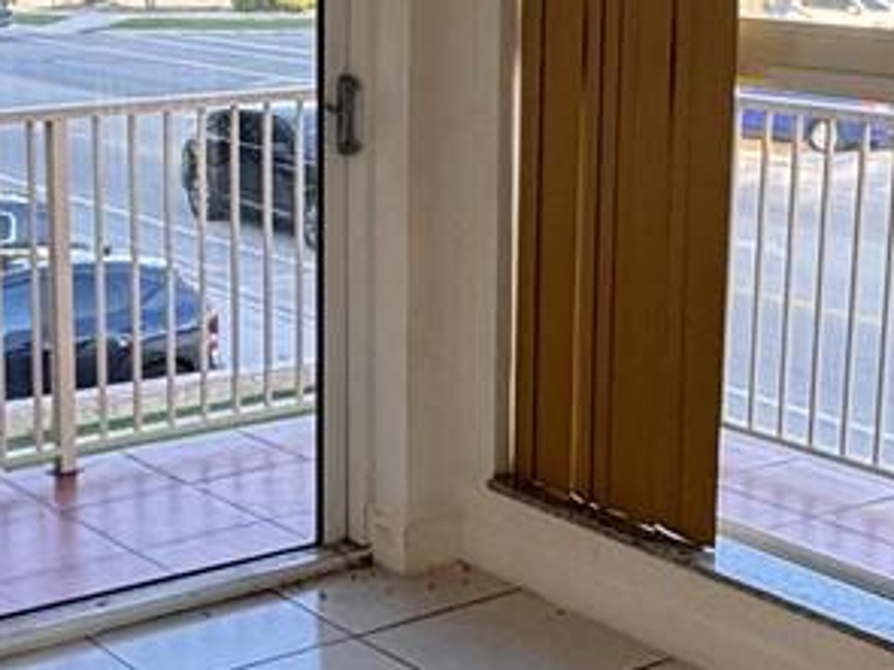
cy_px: 285
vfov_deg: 19.4
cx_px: 327
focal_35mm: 76
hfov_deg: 25.6
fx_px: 1962
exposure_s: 1/120
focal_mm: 2.22
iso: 64
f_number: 2.2
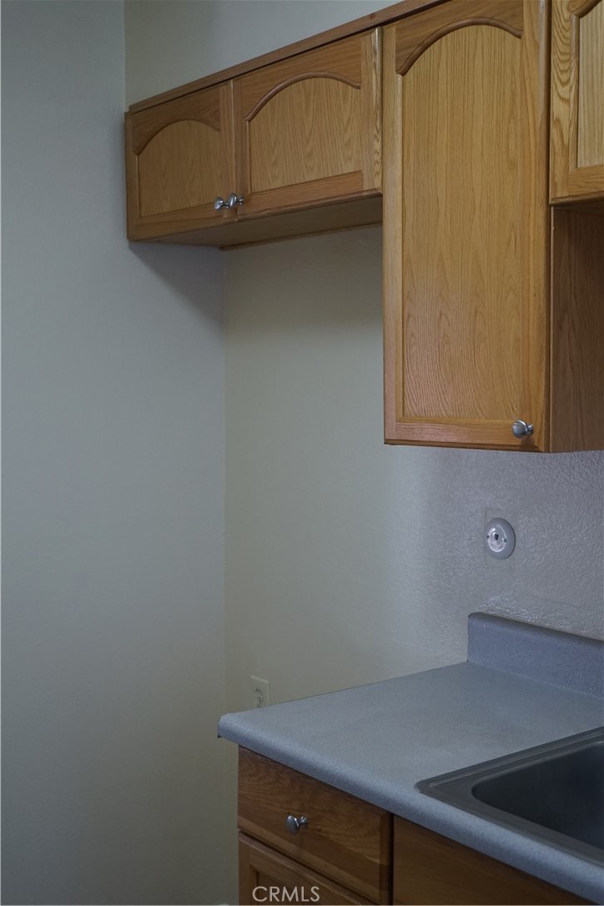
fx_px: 1082
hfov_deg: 31.2
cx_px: 302
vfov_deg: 45.4
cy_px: 453
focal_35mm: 43
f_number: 4.5
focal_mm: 43
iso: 1250
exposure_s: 1/160
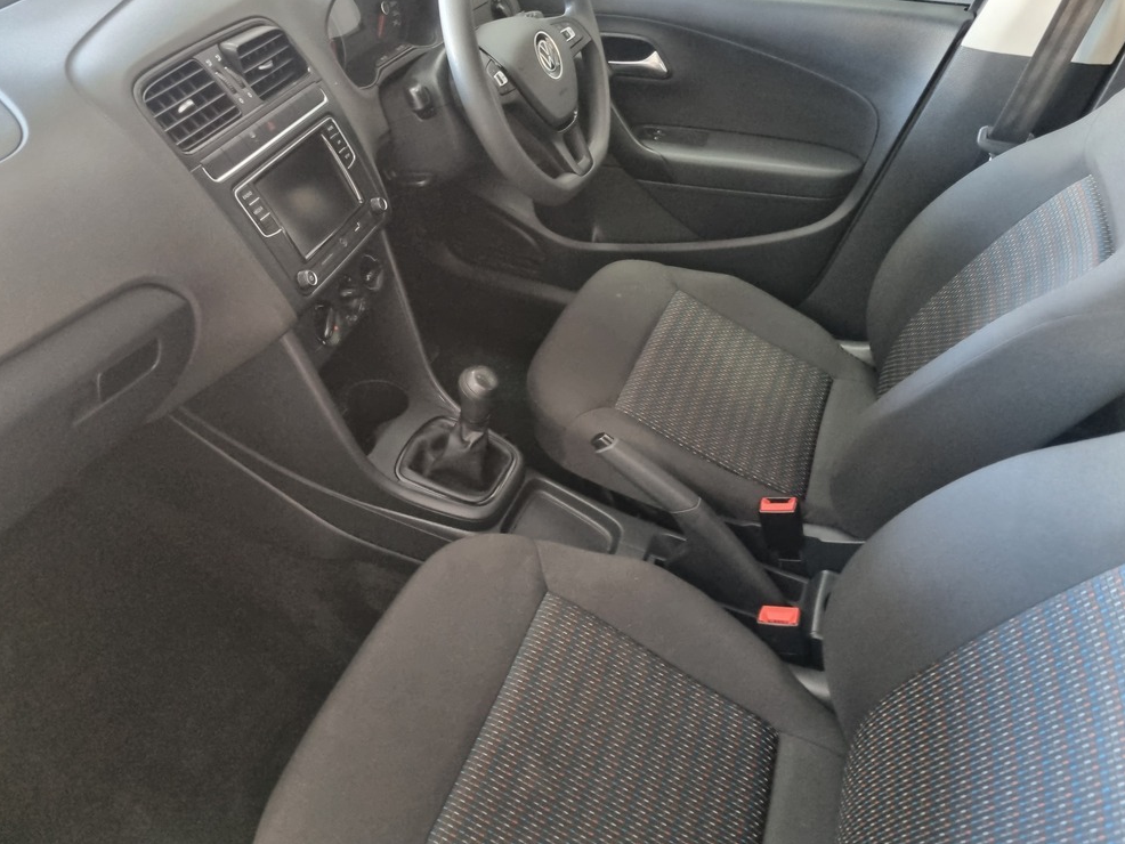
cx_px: 552
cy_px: 408
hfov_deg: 65.3
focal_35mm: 27
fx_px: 878
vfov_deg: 51.4
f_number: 1.8
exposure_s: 1/25
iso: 640
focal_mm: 5.4
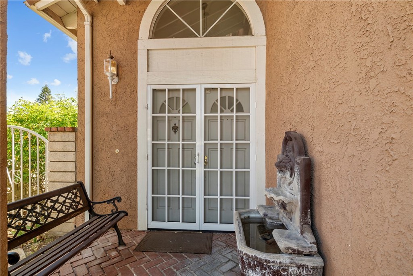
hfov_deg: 93.3
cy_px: 138
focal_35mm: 17
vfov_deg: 70.5
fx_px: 195
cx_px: 206
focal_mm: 17
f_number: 11
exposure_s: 1/20
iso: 250
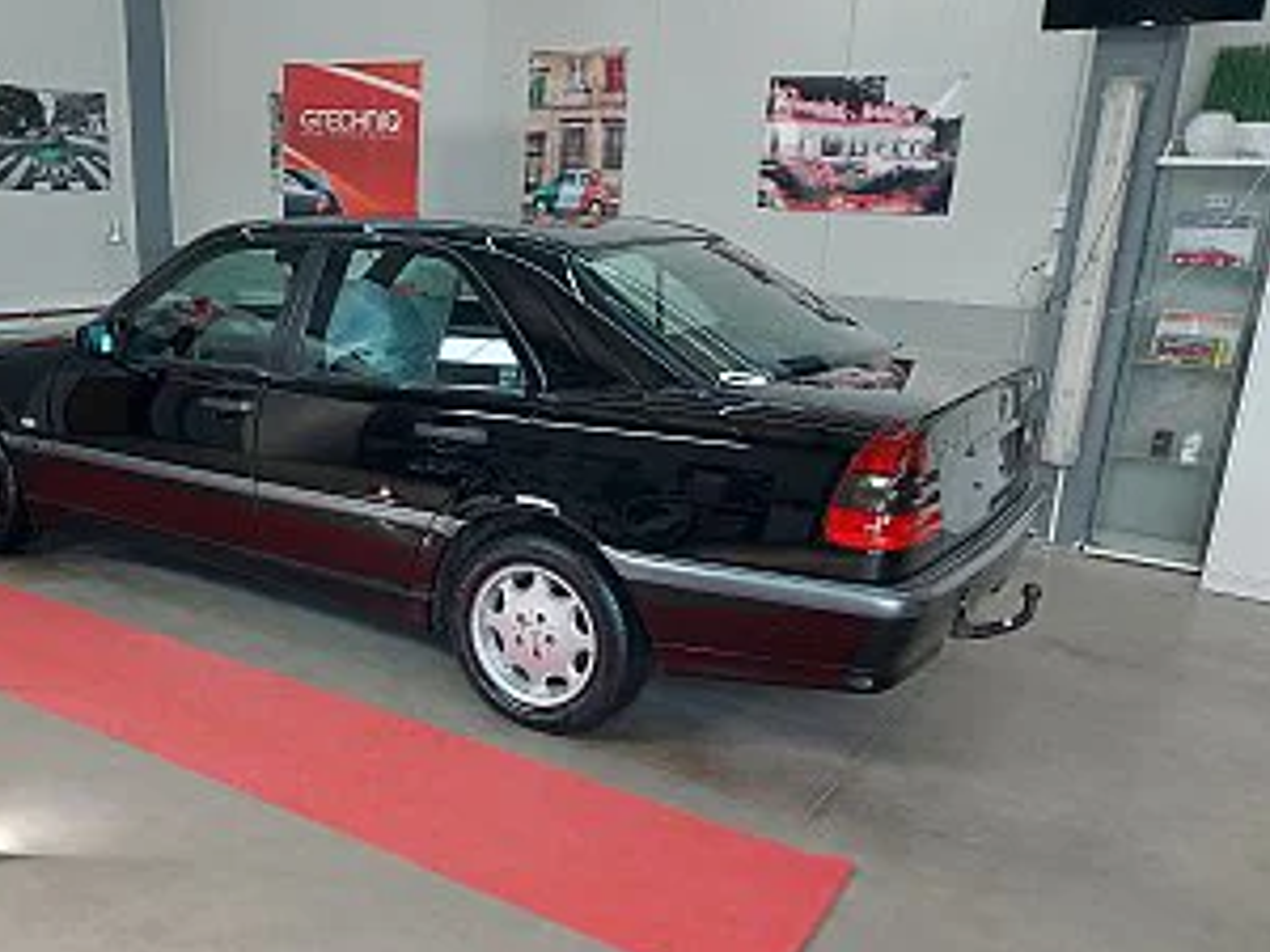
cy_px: 525
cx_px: 432
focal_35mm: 32
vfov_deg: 44.1
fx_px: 1174
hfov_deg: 55.7
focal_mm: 5.23
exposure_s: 1/60
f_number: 1.8
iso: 40
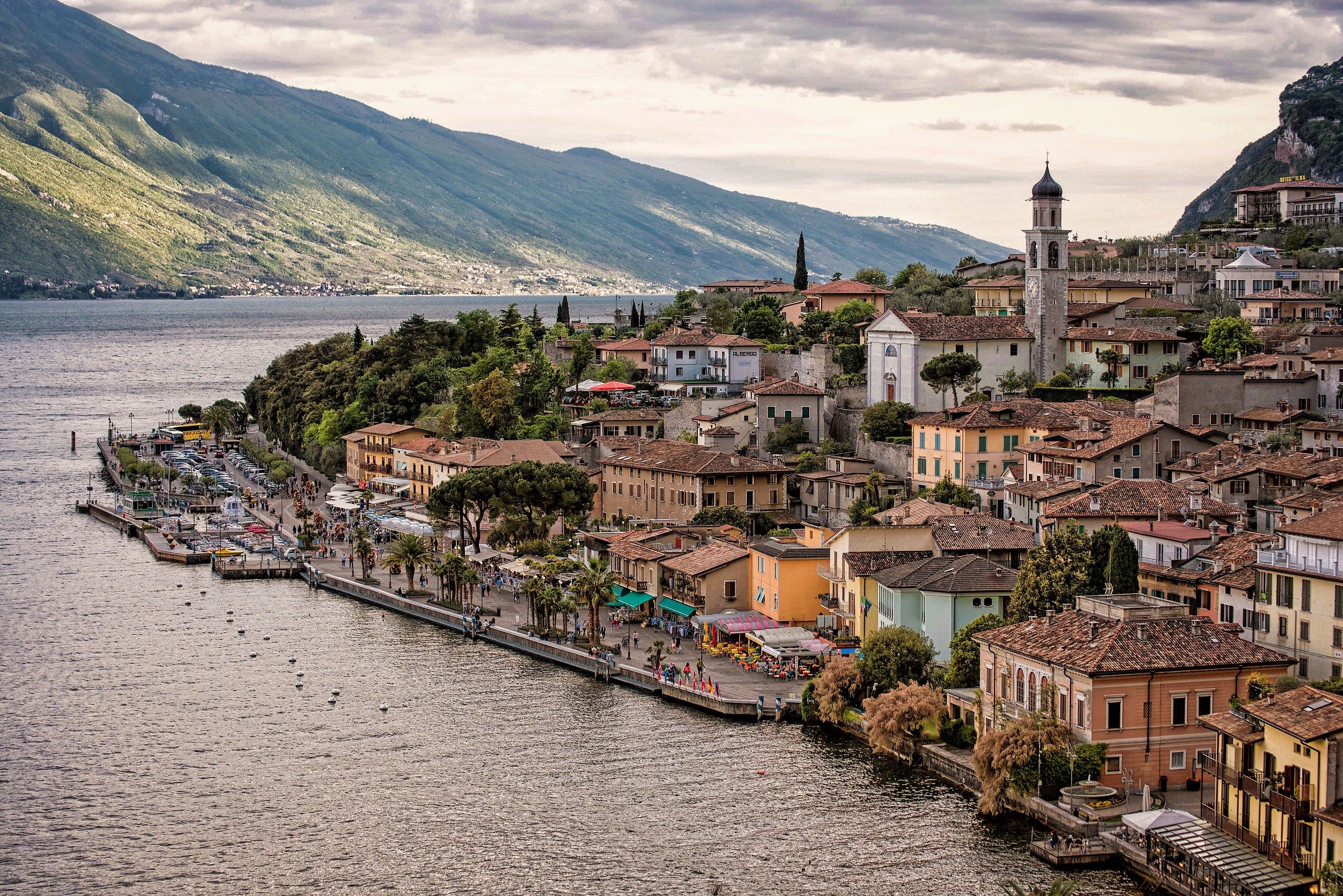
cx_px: 672
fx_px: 2612
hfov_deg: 28.8
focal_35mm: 70
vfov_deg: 19.5
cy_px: 448
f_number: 7.1
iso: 100
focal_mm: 70
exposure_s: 1/60
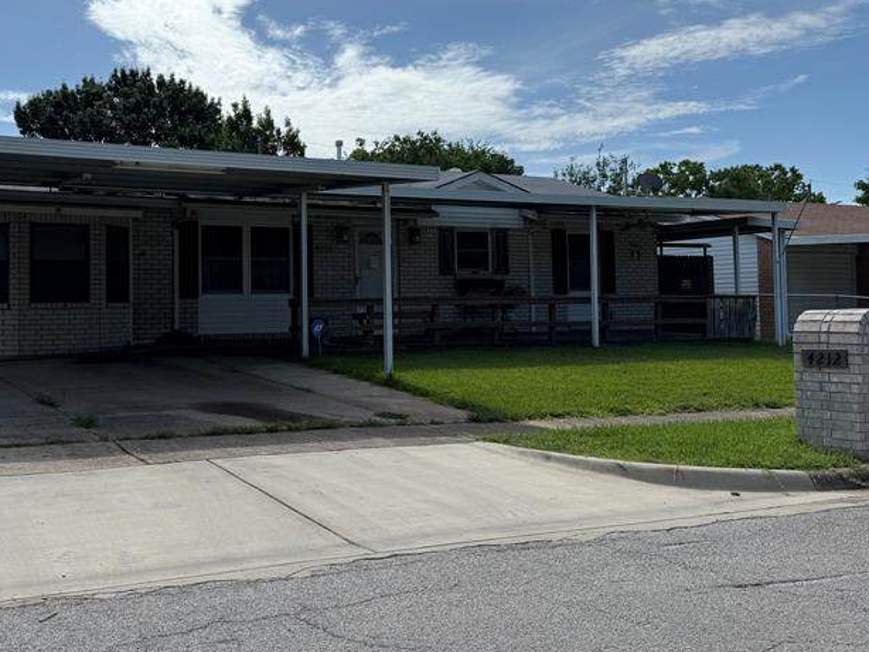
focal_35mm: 40
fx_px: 1005
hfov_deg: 46.4
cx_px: 335
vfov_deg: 35.8
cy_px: 255
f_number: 1.78
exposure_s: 1/7937
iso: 80
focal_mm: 6.76
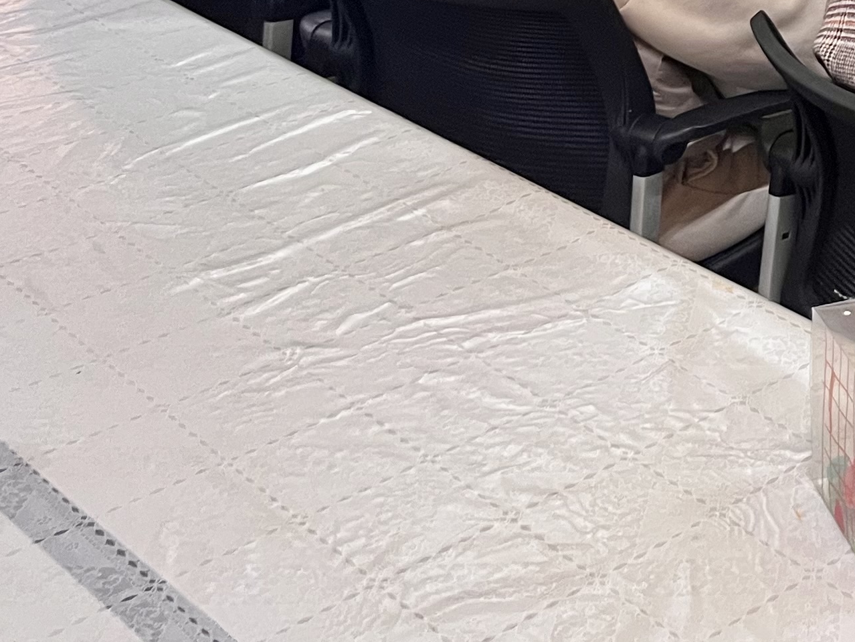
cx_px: 1175
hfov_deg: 21.1
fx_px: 2026
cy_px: -342
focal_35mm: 82
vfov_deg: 16.3
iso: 200
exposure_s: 1/60
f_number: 1.6
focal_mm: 5.1
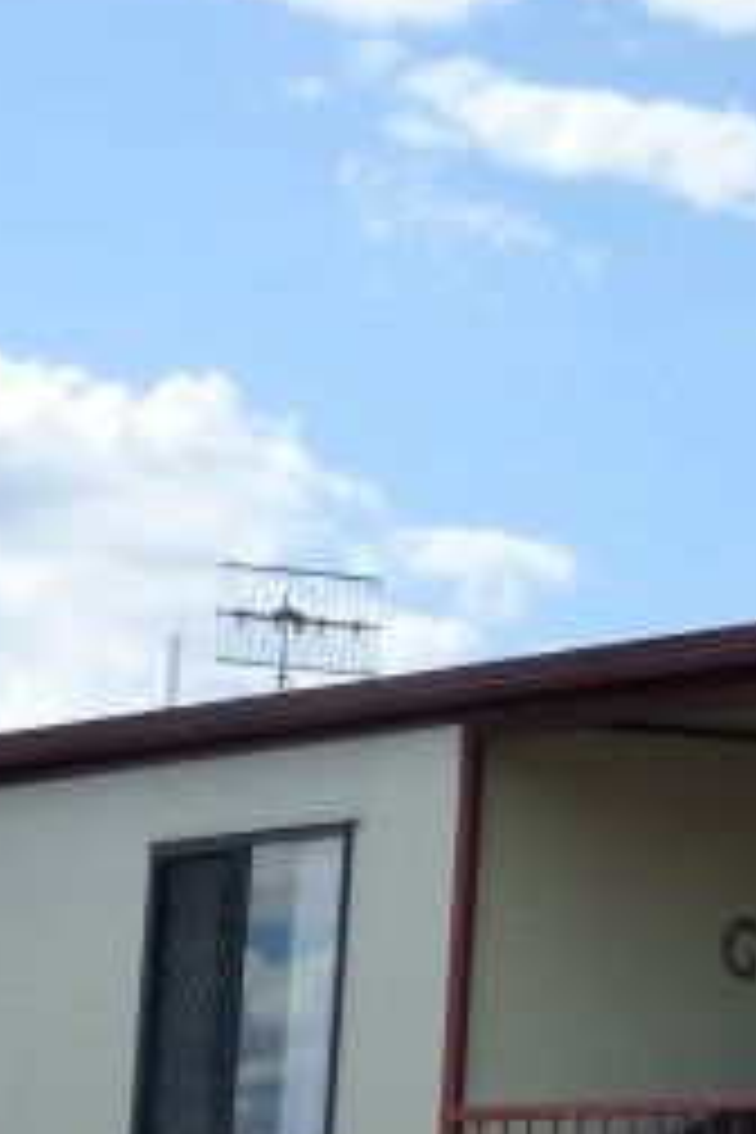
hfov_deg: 9.6
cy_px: 1048
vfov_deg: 15.0
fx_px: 4252
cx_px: 1440
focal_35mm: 135
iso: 200
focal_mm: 5.53
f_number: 3.3
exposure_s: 1/2000
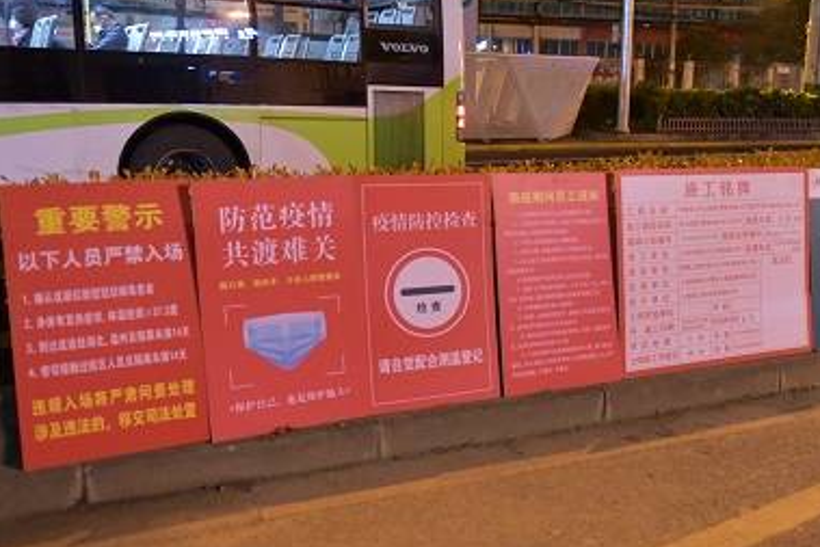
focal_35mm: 38
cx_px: 543
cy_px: 262
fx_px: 866
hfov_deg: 49.8
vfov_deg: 35.1
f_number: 2.8
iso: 9000
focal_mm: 24
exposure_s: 1/40
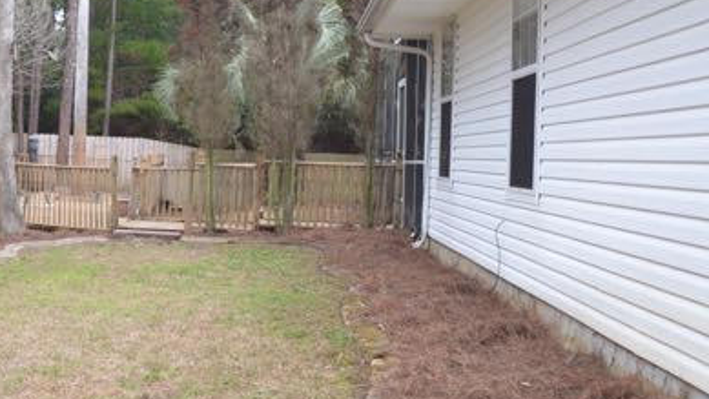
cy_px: 111
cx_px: 140
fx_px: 1166
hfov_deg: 32.9
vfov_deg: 19.3
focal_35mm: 62
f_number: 5.6
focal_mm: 24
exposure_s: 1/125
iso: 280
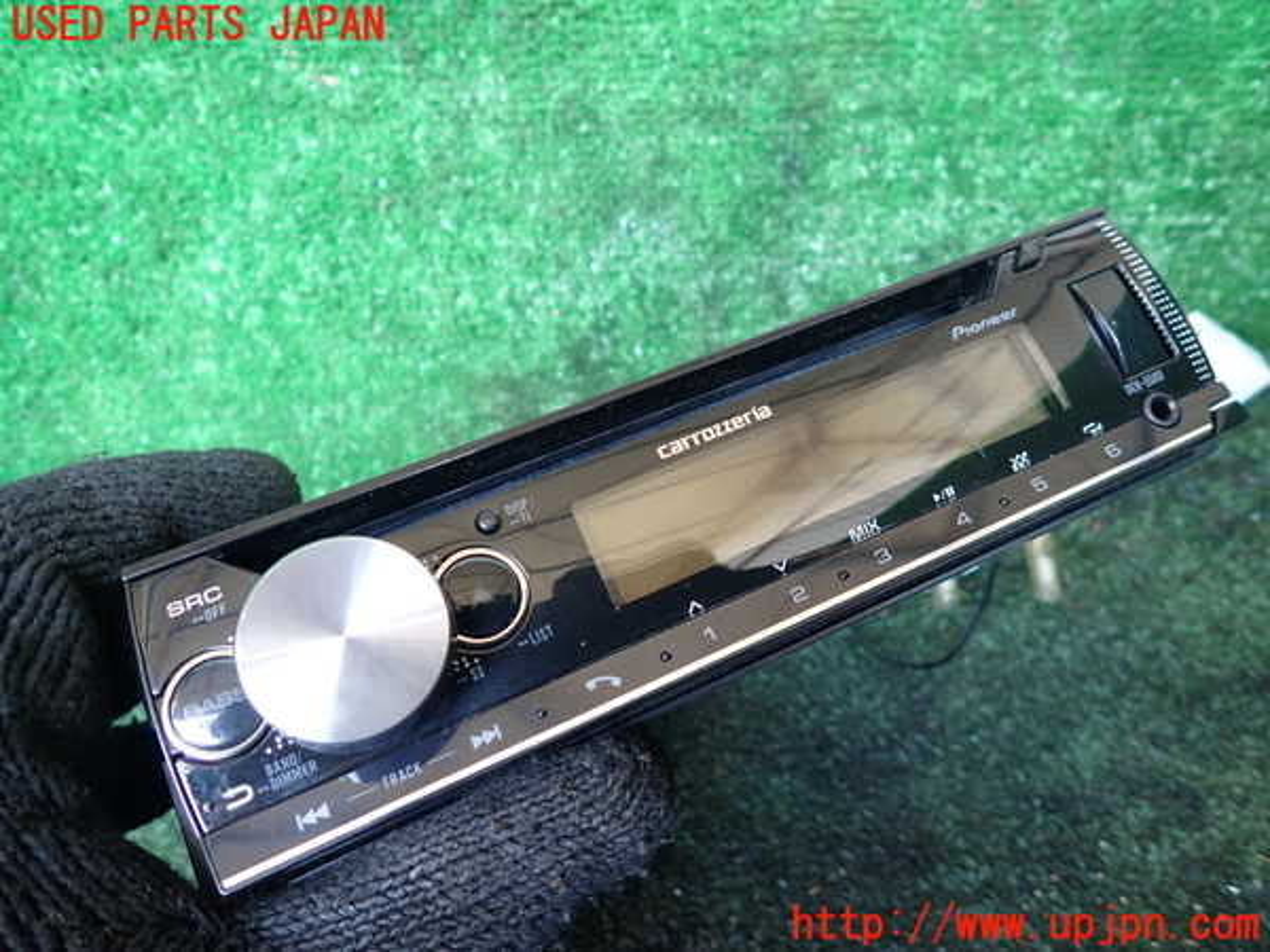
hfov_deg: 69.4
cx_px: 635
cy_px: 476
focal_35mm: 25
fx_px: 917
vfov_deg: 54.9
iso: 200
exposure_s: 1/40
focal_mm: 4.5
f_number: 2
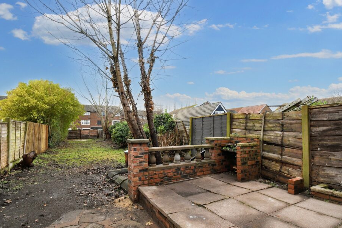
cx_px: 161
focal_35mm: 17
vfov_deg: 70.3
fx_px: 161
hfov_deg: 93.2
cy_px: 123
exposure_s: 1/200
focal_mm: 10
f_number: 7.1
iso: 560
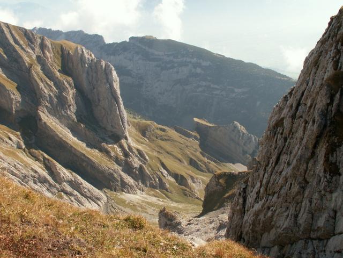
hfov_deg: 52.6
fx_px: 347
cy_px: 129
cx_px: 172
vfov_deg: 40.7
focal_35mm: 35
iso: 50
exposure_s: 1/160
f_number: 5.6
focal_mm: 5.86
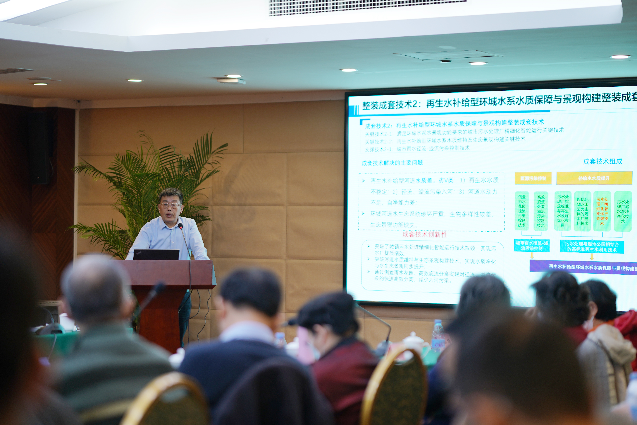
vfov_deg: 16.1
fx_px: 1504
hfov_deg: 23.9
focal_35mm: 85
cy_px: 212
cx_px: 318
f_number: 1.8
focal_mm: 85
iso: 100
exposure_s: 1/100
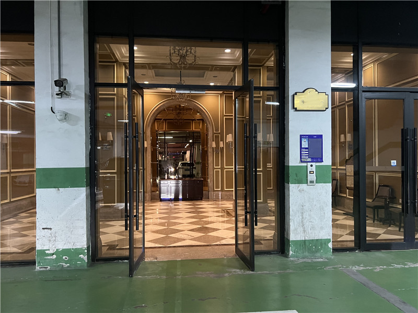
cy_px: 156
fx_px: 314
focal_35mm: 26
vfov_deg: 53.1
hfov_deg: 67.3
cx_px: 209
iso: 640
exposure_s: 1/33
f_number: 1.5
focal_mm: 5.7
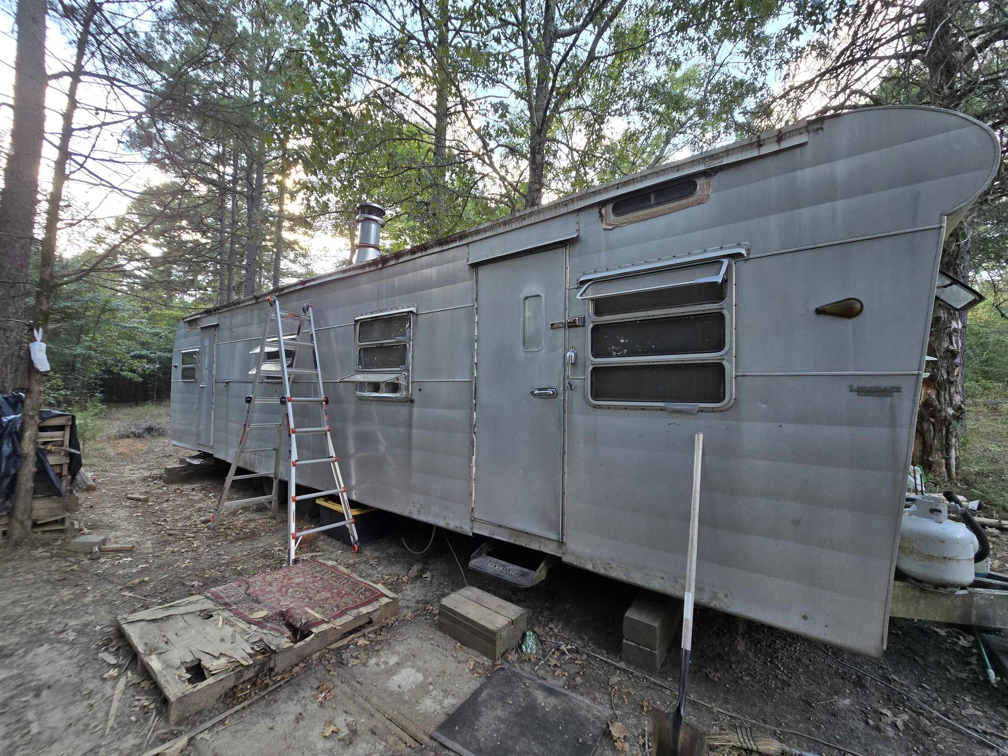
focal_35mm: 13
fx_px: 379
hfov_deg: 106.2
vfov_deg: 89.9
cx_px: 504
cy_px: 378
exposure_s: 1/120
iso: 64
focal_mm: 2.2
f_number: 2.2
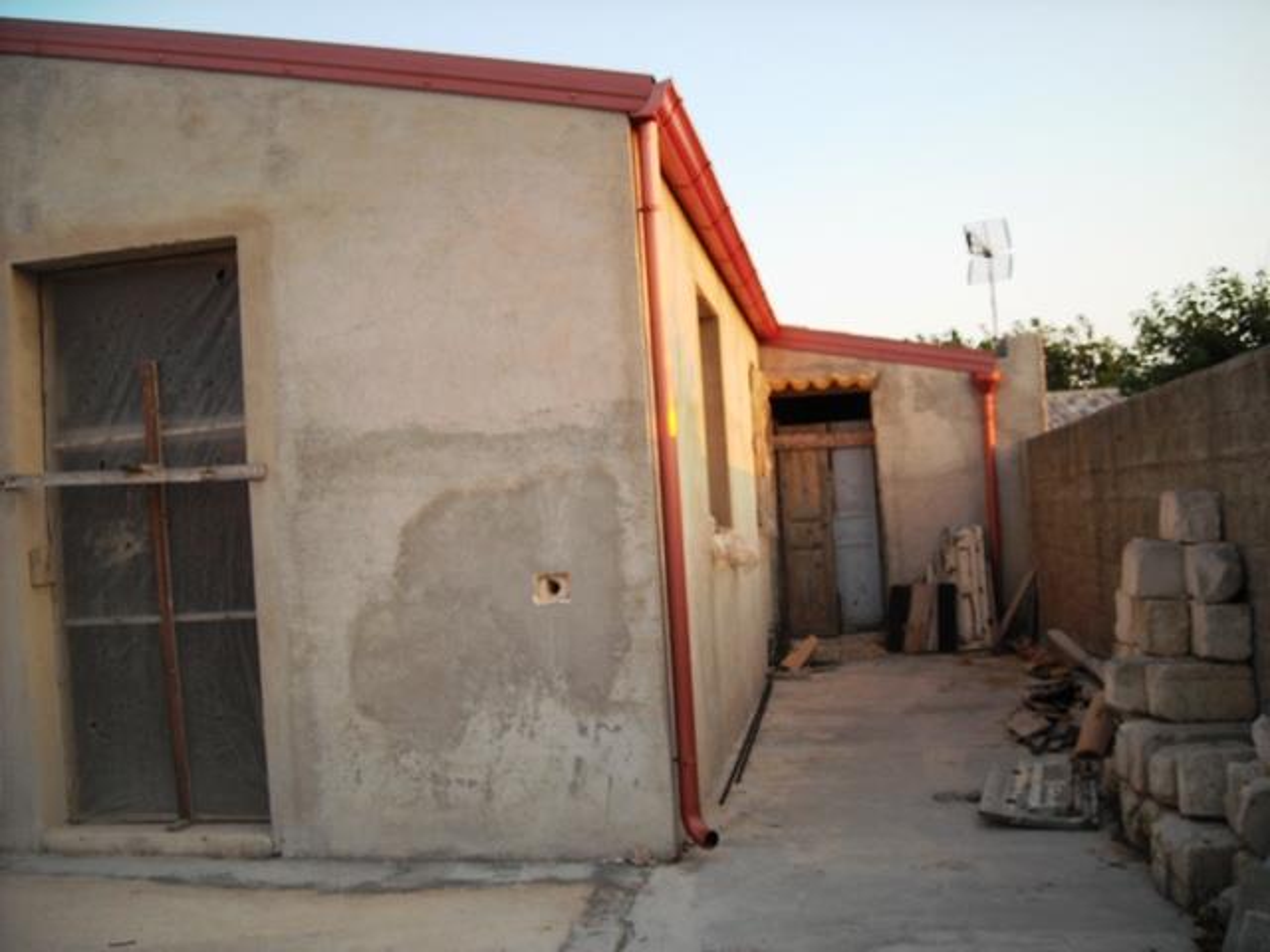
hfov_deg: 52.6
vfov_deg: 40.7
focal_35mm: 35
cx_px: 635
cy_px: 476
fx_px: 1284
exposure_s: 1/250
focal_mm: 5.7
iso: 118
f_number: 2.8
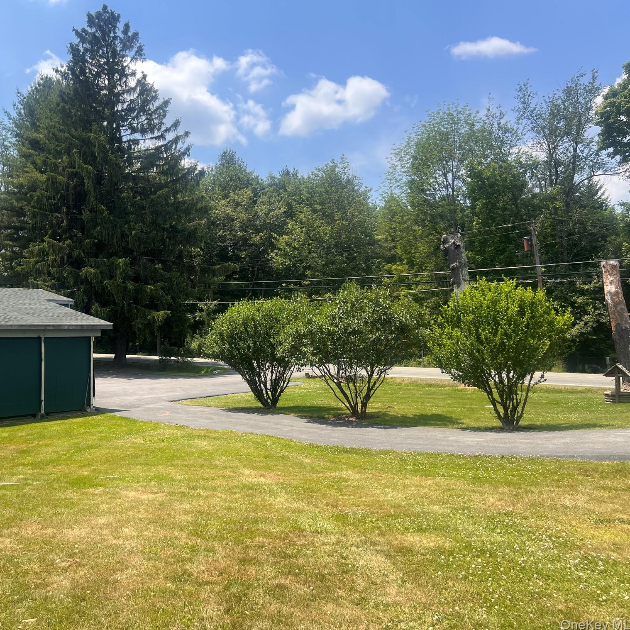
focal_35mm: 31
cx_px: 220
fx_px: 638
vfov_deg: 52.5
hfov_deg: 51.7
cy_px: 316
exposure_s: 1/2915
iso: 50
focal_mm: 5.7
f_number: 1.5
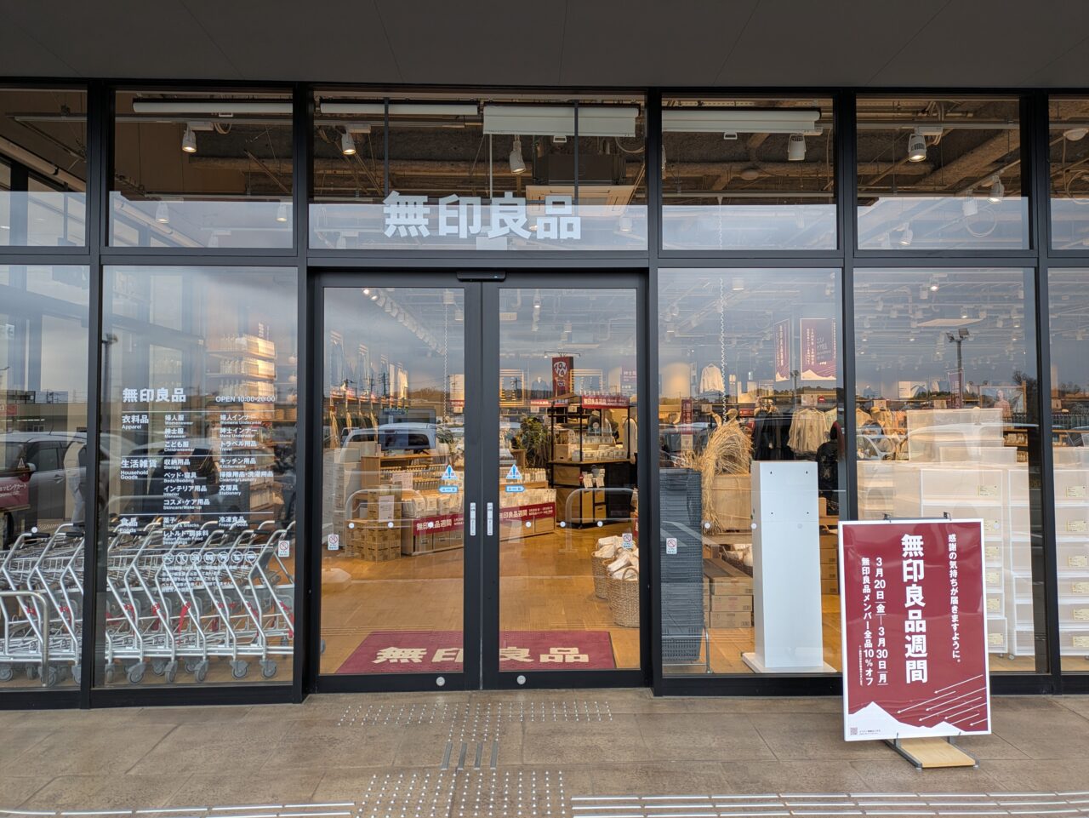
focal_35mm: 25
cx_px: 544
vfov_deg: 54.9
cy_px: 409
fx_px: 787
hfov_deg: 69.4
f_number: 1.89
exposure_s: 1/132
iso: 41
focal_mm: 5.43
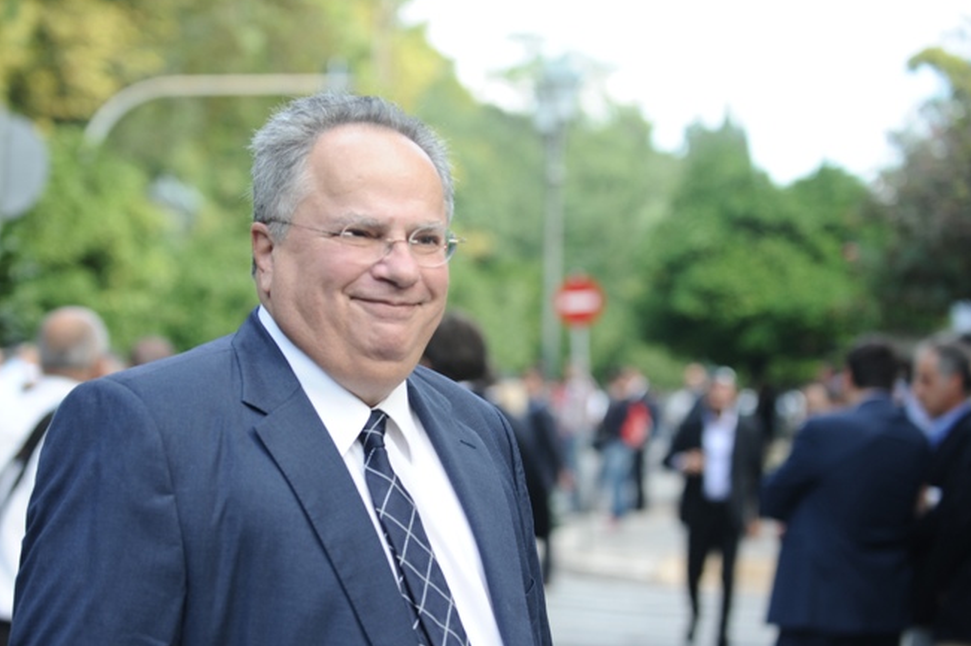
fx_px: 2318
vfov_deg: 15.9
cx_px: 394
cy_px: 374
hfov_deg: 23.6
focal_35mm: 86
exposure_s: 1/500
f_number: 3.5
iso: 320
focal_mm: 70
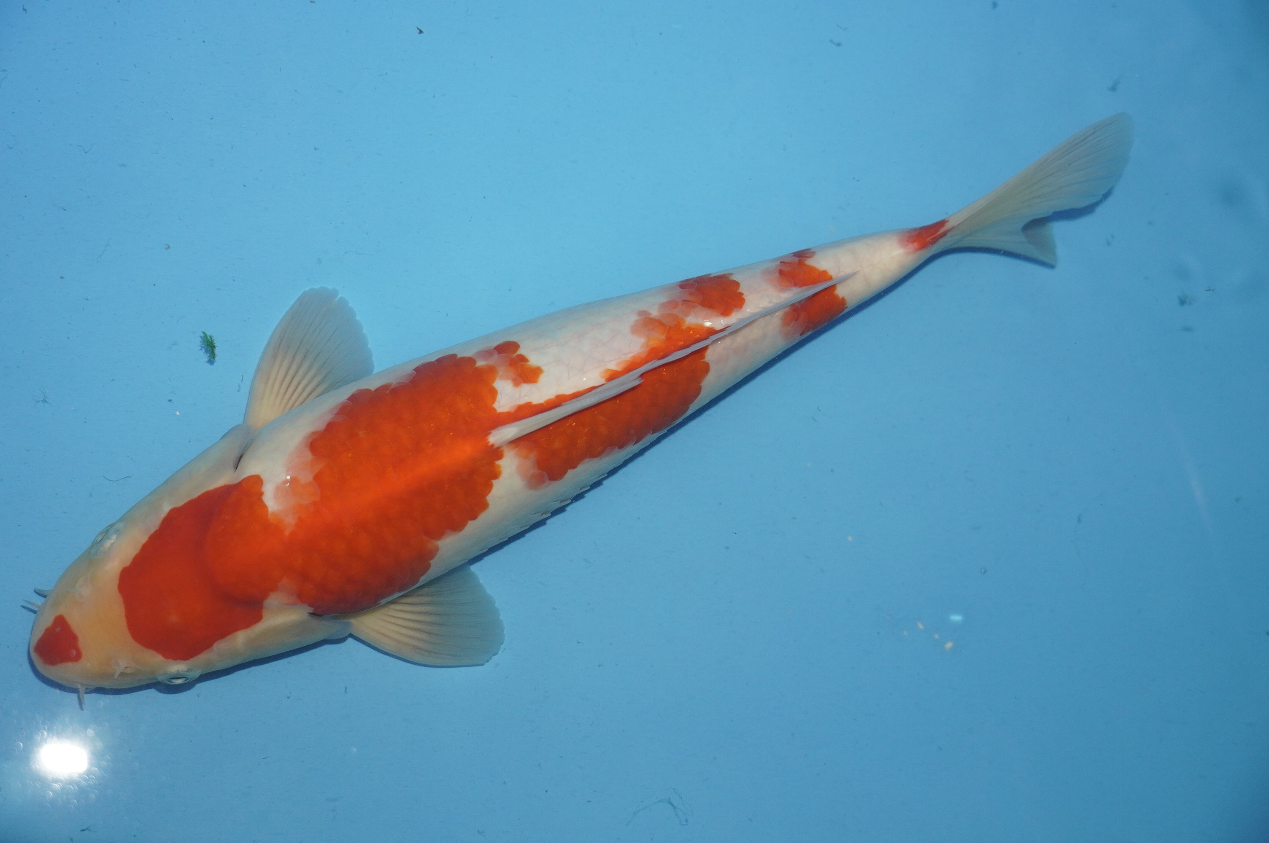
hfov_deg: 31.9
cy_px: 422
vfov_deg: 21.5
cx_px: 634
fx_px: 2219
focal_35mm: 63
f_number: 5
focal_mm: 42
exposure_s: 1/160
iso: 1000
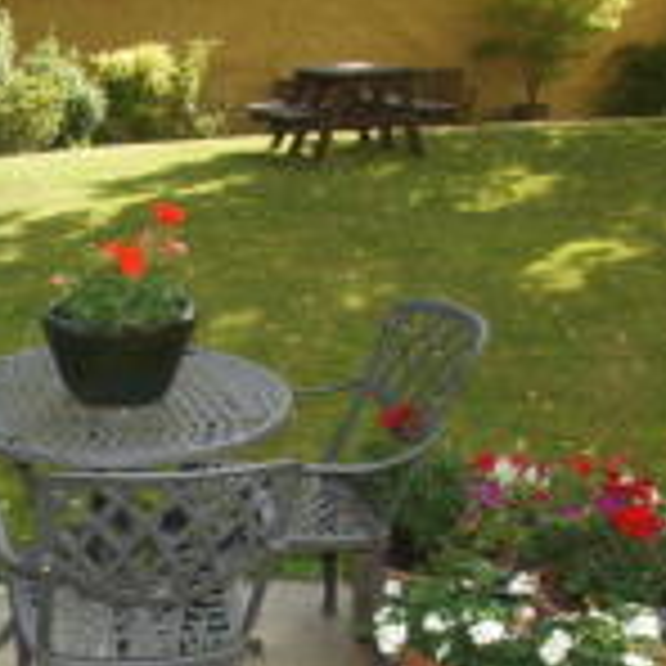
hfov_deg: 36.0
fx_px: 892
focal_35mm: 41
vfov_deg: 39.9
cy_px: 493
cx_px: -32
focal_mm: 10
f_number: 4.5
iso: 100
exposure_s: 1/160
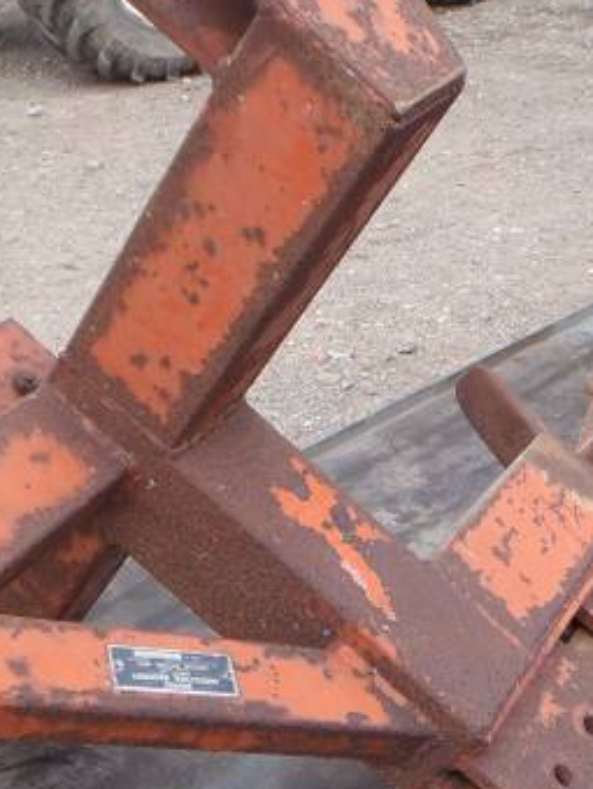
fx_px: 1505
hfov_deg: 22.1
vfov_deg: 28.7
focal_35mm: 66
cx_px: 433
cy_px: 628
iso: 80
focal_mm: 5
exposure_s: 1/160
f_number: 4.5
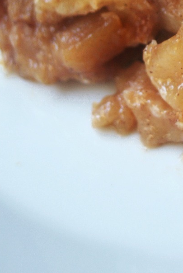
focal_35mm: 139
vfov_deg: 14.5
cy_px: -8
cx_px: 203
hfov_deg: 9.8
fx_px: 1056
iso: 200
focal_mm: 28
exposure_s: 1/50
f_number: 2.8
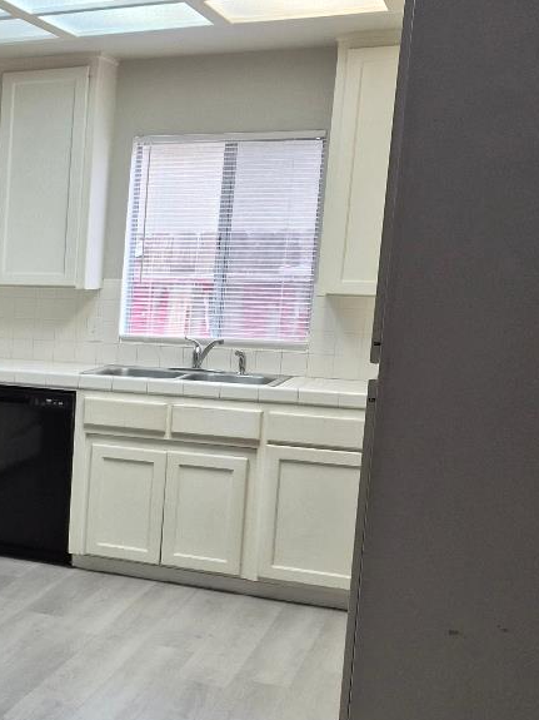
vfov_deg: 32.1
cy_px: 421
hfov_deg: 20.7
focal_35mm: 60
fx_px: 1246
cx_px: -279
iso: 250
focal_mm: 5.4
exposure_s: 1/120
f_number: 1.8
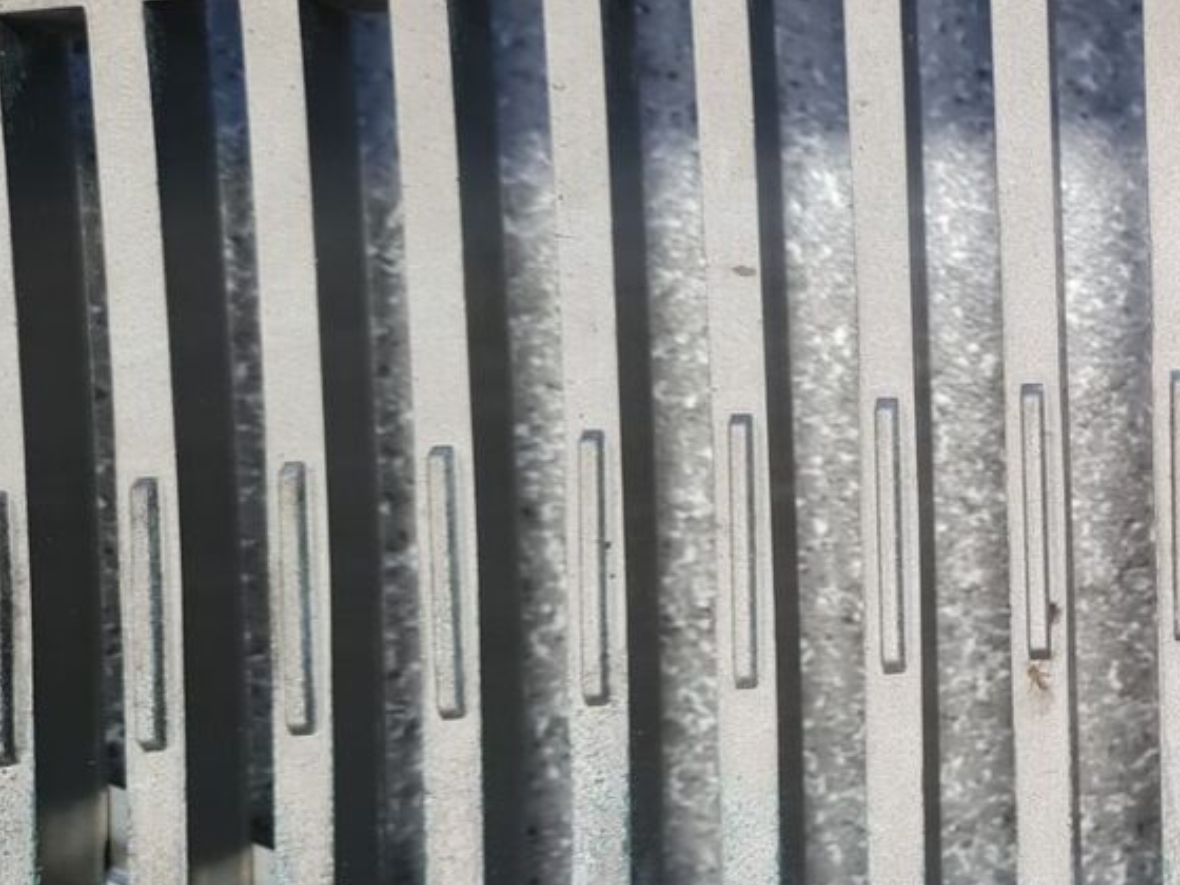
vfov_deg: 22.6
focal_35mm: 65
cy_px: 430
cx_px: 1389
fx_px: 2216
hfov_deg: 26.7
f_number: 1.8
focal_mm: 5.4
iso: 200
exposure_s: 1/50
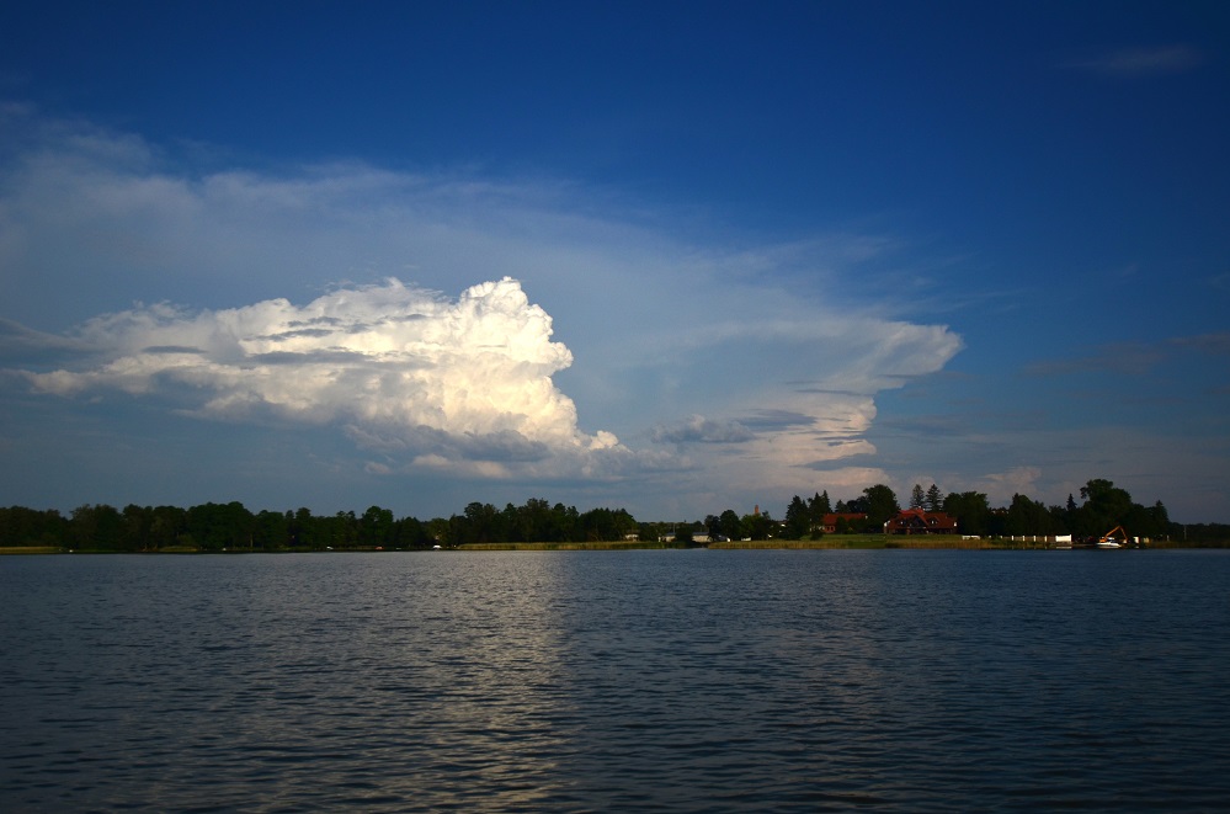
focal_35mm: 36
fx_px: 1227
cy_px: 407
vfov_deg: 36.7
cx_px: 615
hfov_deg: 53.2
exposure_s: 1/8000
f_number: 4
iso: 125
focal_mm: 24
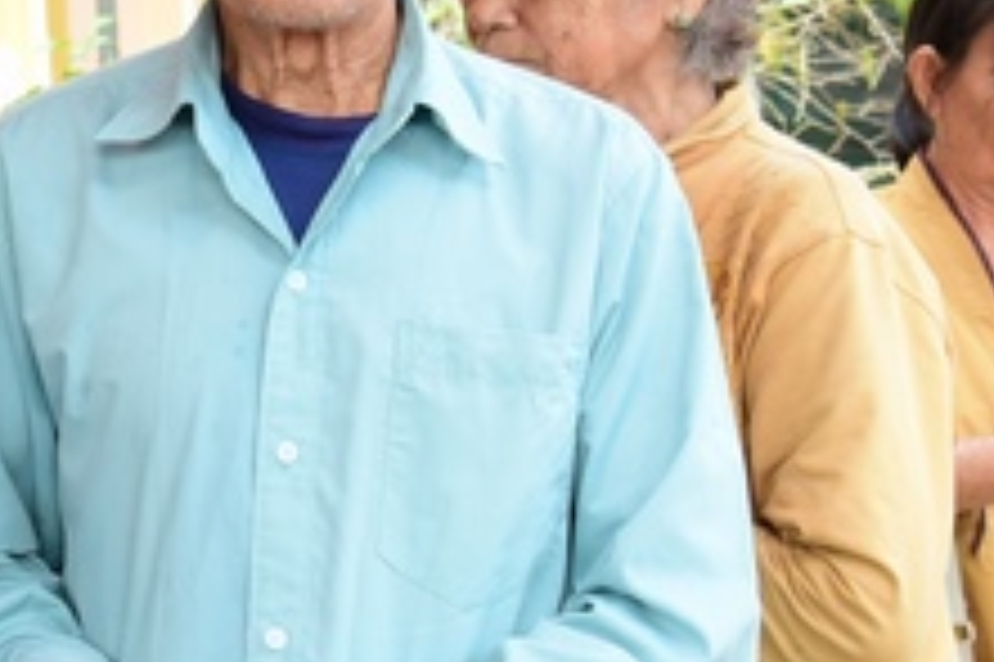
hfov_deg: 17.8
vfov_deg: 12.2
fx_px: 3090
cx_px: 4
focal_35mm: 112
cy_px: 216
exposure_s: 1/100
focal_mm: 38
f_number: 6.3
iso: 500
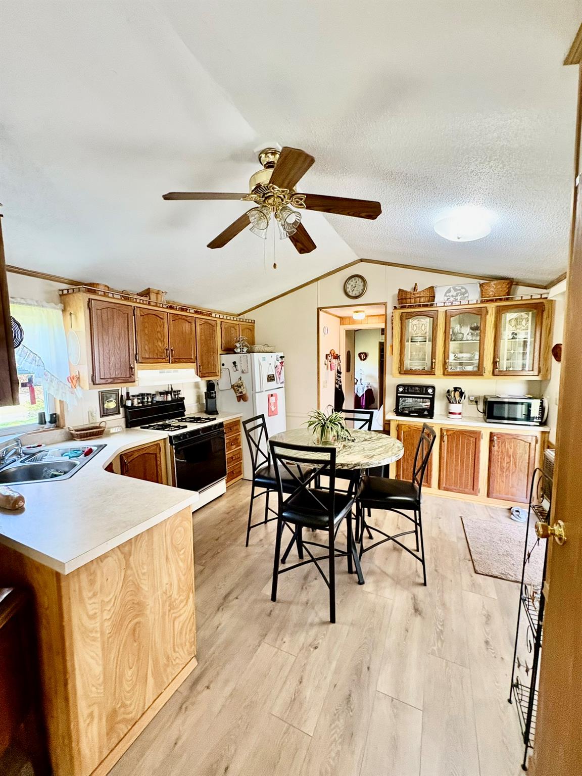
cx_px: 291
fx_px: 314
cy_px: 388
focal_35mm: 14
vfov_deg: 102.1
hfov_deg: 85.7
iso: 320
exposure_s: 1/60
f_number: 2.2
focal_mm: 2.22
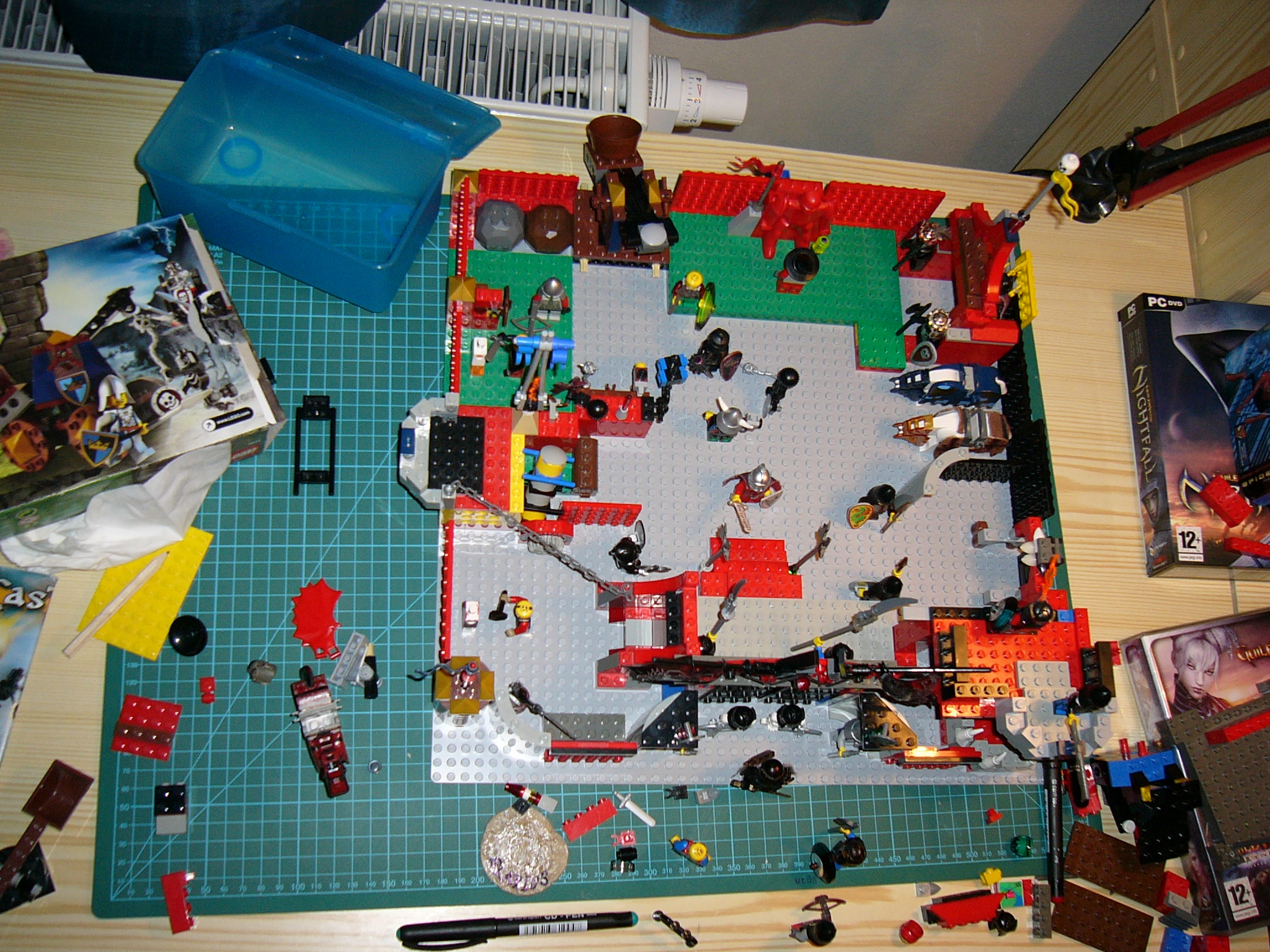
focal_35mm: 35
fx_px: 1284
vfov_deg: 40.7
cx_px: 635
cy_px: 476
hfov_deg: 52.6
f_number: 2.8
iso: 100
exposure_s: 1/60
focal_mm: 5.8
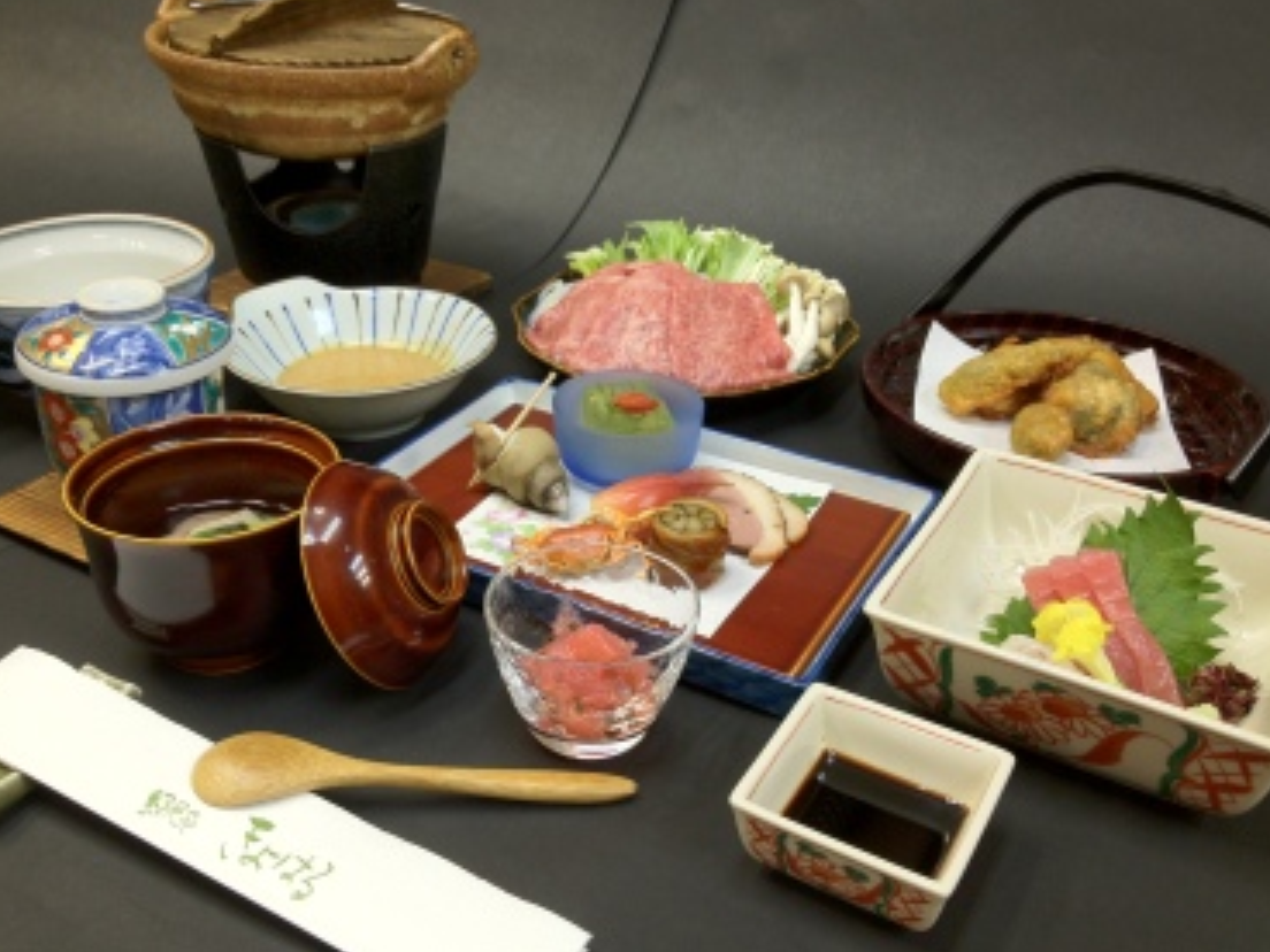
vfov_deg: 37.7
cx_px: 618
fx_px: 1394
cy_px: 442
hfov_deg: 49.0
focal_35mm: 38
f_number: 2.4
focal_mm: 4.28
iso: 100
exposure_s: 1/20
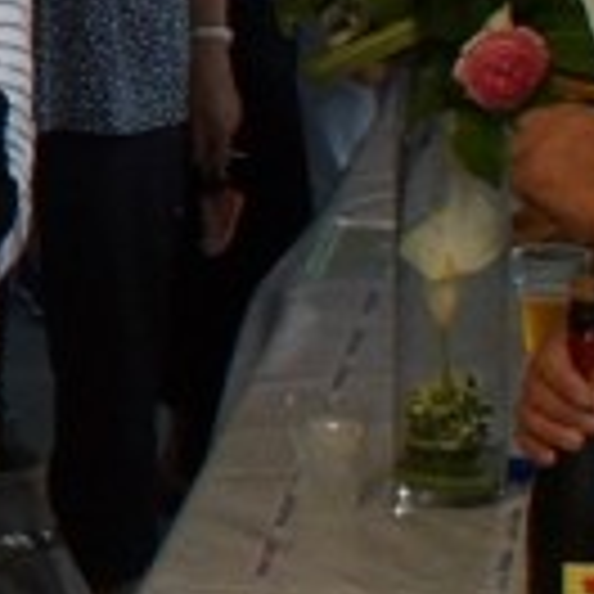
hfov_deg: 5.8
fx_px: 5378
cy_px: -54
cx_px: -1359
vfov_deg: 6.3
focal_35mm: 277
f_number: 4
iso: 800
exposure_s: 1/160
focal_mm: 20
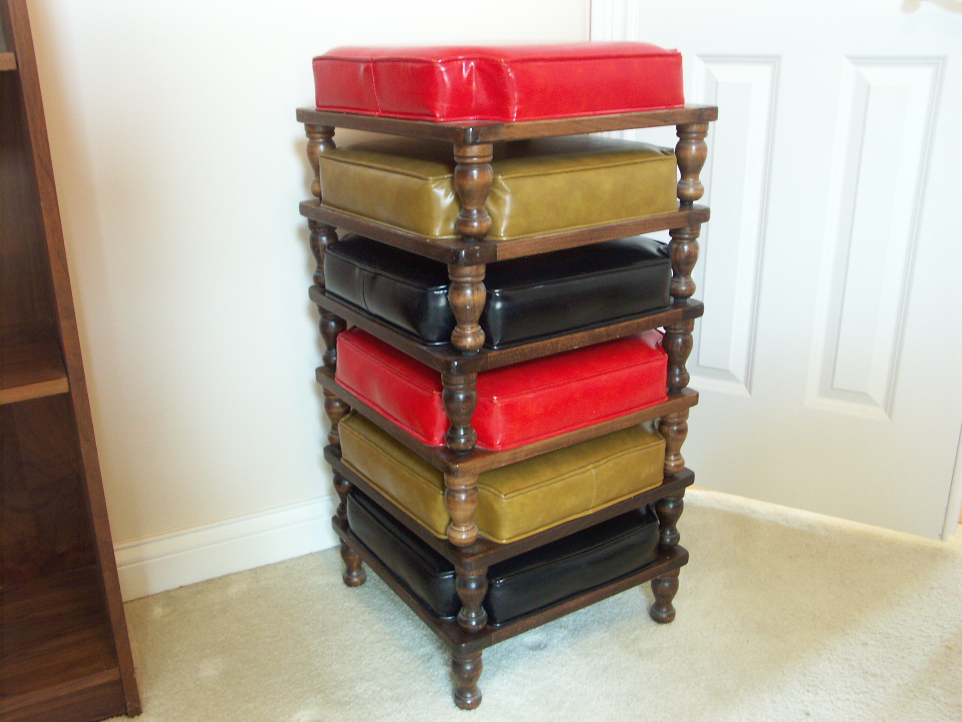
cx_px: 481
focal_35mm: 31
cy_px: 361
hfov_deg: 58.4
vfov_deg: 45.4
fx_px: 862
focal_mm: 7.99
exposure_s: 1/8
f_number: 2.8
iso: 200
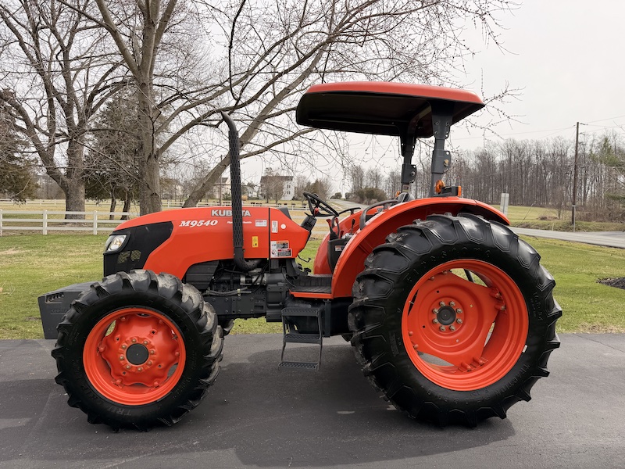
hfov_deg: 71.6
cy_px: 234
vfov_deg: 56.8
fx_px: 433
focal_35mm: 24
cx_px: 312
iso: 100
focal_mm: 6.76
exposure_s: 1/3759
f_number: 1.78
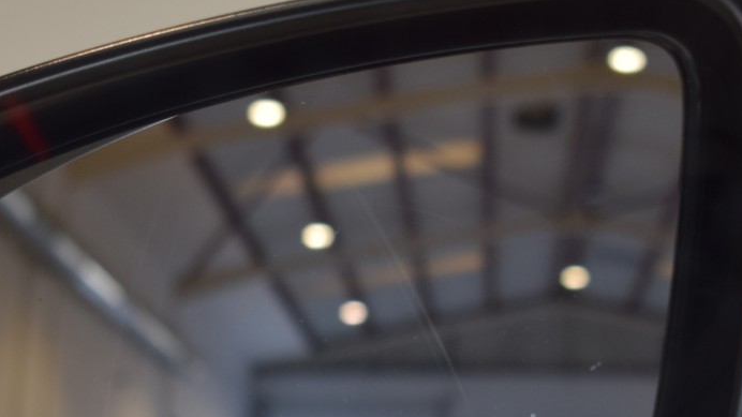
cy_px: 482
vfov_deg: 8.4
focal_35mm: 143
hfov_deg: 15.0
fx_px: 2813
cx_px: 323
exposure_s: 1/125
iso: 400
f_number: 5.6
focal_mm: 42
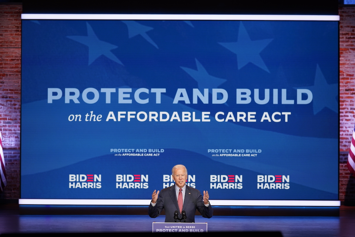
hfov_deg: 24.2
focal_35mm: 84
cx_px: 178
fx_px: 828
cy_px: 118
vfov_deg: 16.3
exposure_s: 1/200
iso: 640
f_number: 2.8
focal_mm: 84
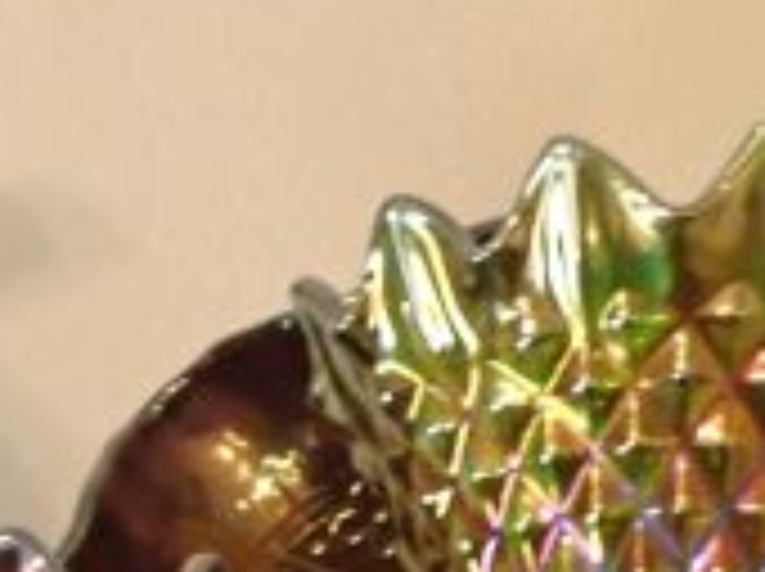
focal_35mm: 118
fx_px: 2604
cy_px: 563
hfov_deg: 16.4
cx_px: 20
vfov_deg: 12.4
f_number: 2.3
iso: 640
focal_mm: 5.4
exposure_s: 1/30
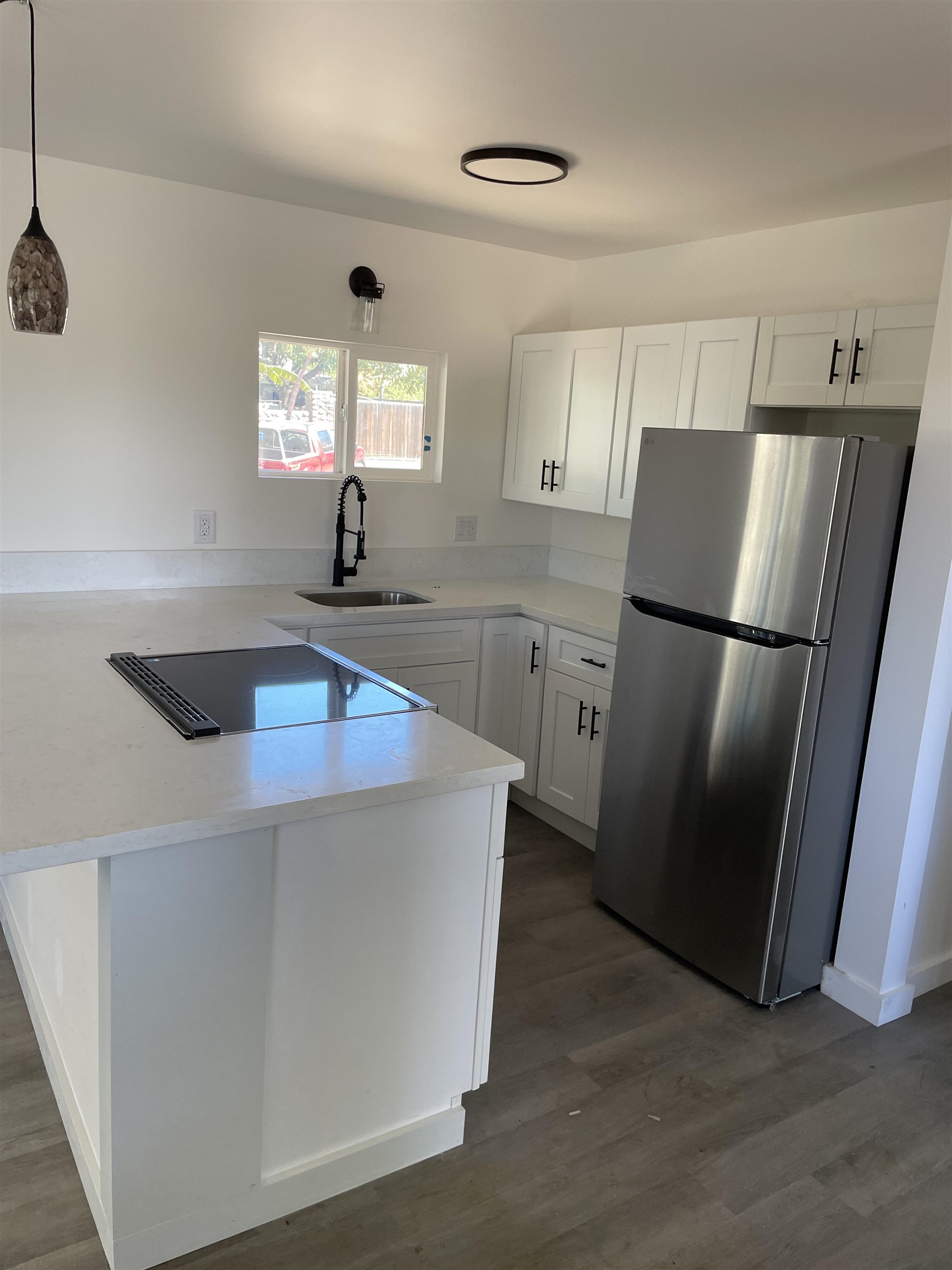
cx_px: 476
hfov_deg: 53.1
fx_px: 953
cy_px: 635
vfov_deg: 67.3
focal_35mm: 26
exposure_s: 1/121
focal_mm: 4.2
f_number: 1.6
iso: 100
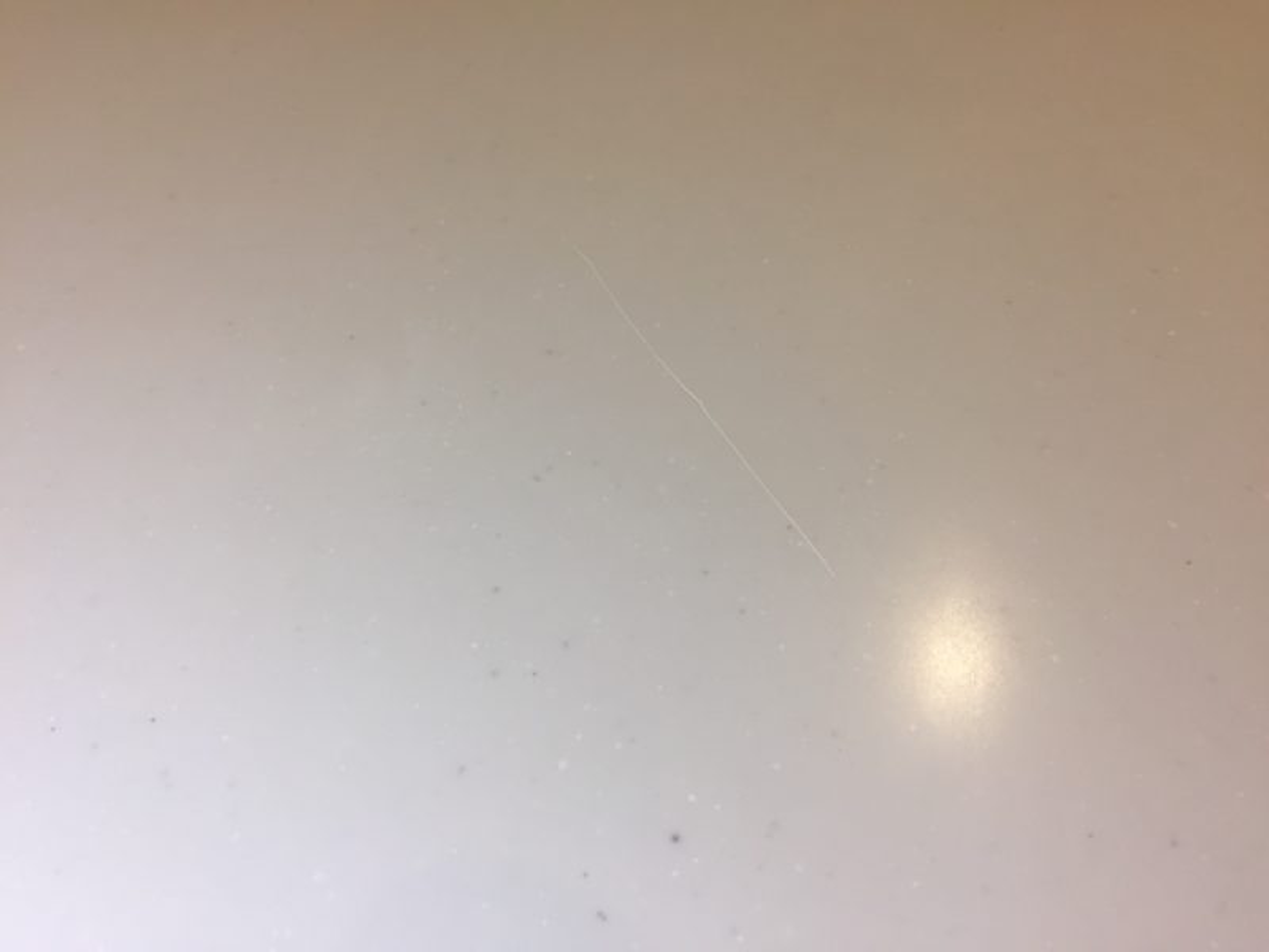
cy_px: 476
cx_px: 634
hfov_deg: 61.7
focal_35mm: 29
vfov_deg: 48.2
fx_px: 1063
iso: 32
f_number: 2.2
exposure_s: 1/40
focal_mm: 4.15
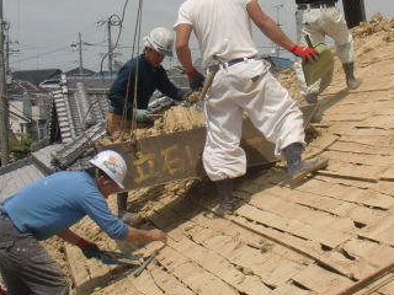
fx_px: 865
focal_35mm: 76
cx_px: 262
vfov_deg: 19.2
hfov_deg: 25.5
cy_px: 71
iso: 64
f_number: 8.9
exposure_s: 1/320
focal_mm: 6.66
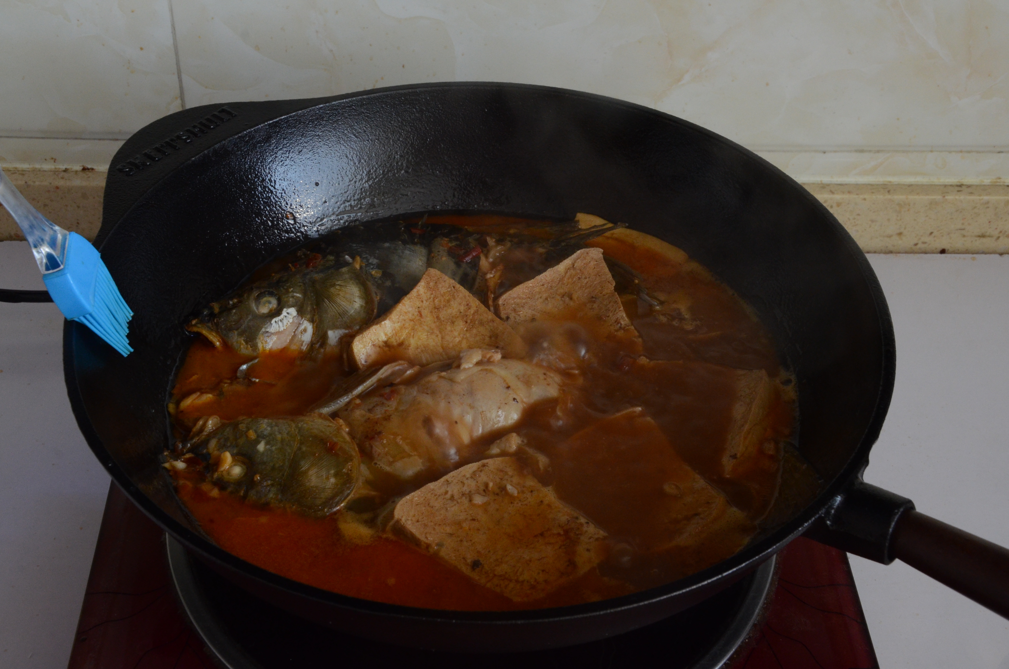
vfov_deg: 23.7
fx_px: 1594
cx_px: 504
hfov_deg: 35.1
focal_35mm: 57
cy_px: 334
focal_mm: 38
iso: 1250
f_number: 13
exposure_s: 1/50
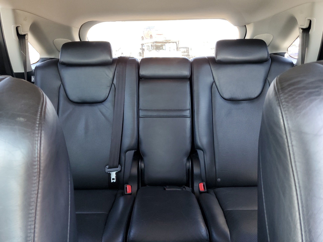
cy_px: 121
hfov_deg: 67.3
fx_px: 243
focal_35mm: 26
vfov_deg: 53.1
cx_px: 162
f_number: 1.5
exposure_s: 1/60.2
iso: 102
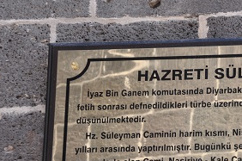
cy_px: 170
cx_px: 215
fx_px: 1208
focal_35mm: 180
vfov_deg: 7.6
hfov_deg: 11.4
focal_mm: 52
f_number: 10
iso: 200
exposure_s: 1/100
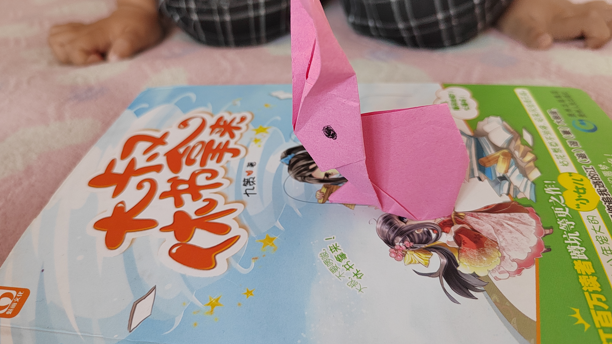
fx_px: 422
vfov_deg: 44.3
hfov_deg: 71.9
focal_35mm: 26
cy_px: 152
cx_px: 295
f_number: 1.9
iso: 1619
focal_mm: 5.52
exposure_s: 1/100
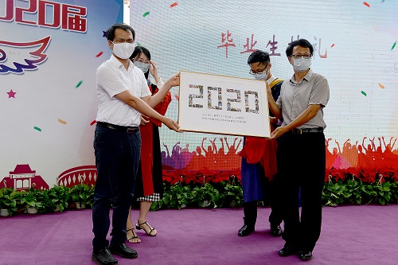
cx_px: 199
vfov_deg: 35.0
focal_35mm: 38
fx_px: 420
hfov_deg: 50.7
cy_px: 132
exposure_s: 1/640
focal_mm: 38
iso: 1000
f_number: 9
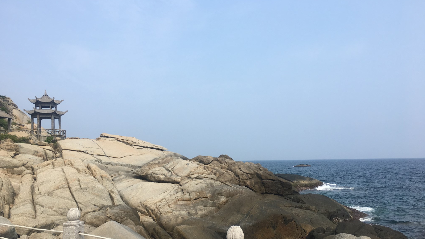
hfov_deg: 61.0
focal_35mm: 32
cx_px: 210
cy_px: 156
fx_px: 361
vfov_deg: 36.4
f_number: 2.2
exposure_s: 1/1282
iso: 25
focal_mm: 4.15
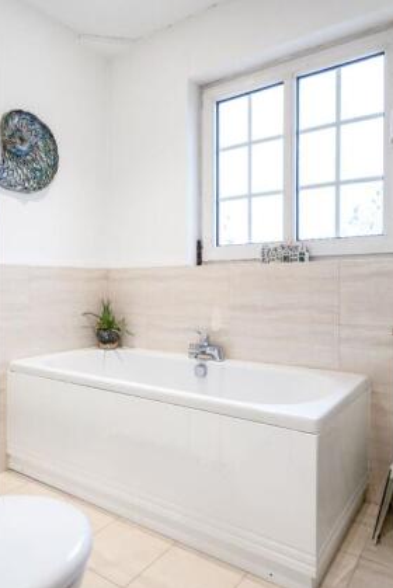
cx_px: 196
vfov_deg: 71.5
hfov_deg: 51.4
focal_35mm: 25
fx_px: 409
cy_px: 284
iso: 1000
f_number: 4
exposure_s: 1/160
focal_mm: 16
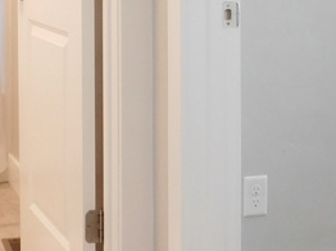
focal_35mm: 90
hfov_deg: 21.7
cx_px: 97
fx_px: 873
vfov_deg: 15.6
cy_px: -73
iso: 280
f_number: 3
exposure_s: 1/30
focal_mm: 4
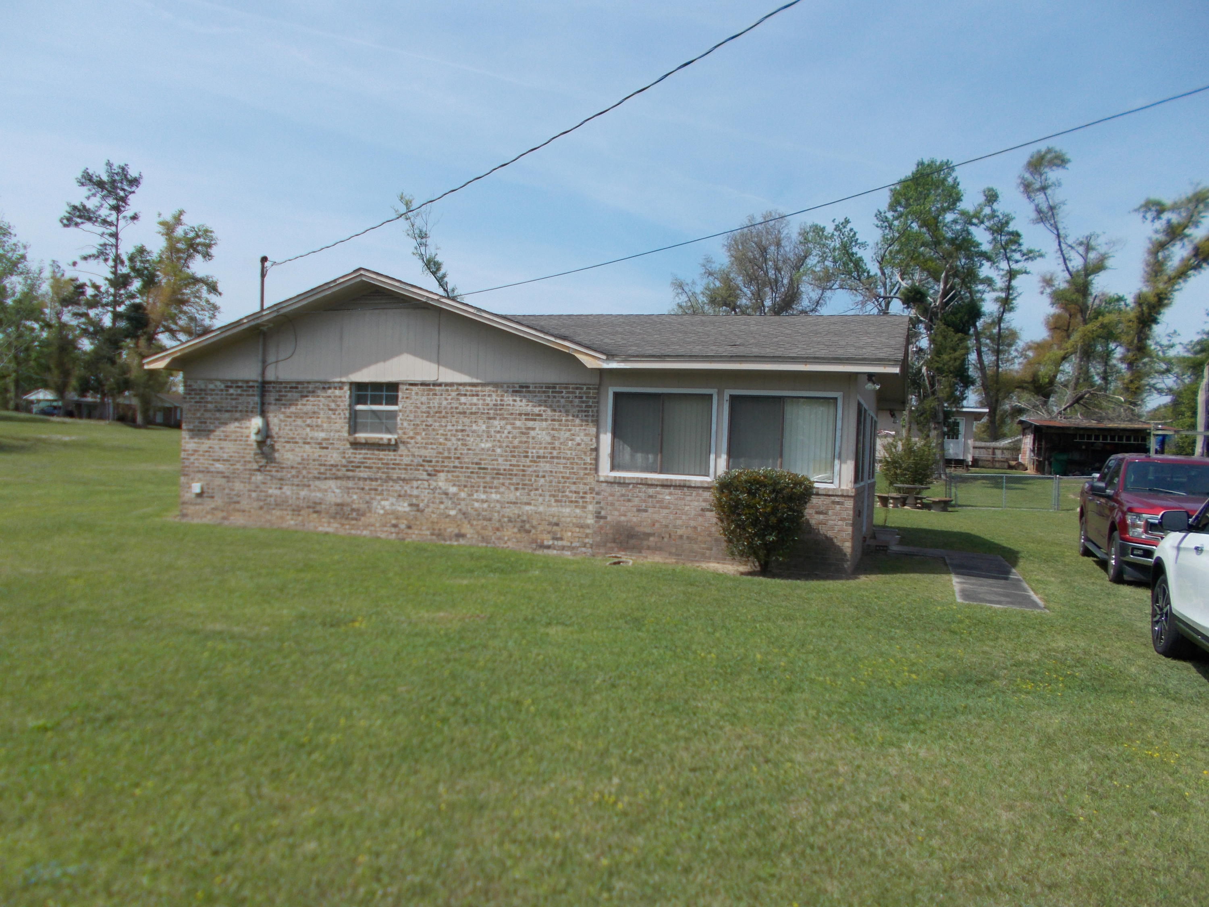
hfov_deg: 67.3
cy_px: 454
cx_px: 604
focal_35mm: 26
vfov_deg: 53.1
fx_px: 908
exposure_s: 1/200
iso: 80
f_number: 8
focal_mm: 4.6
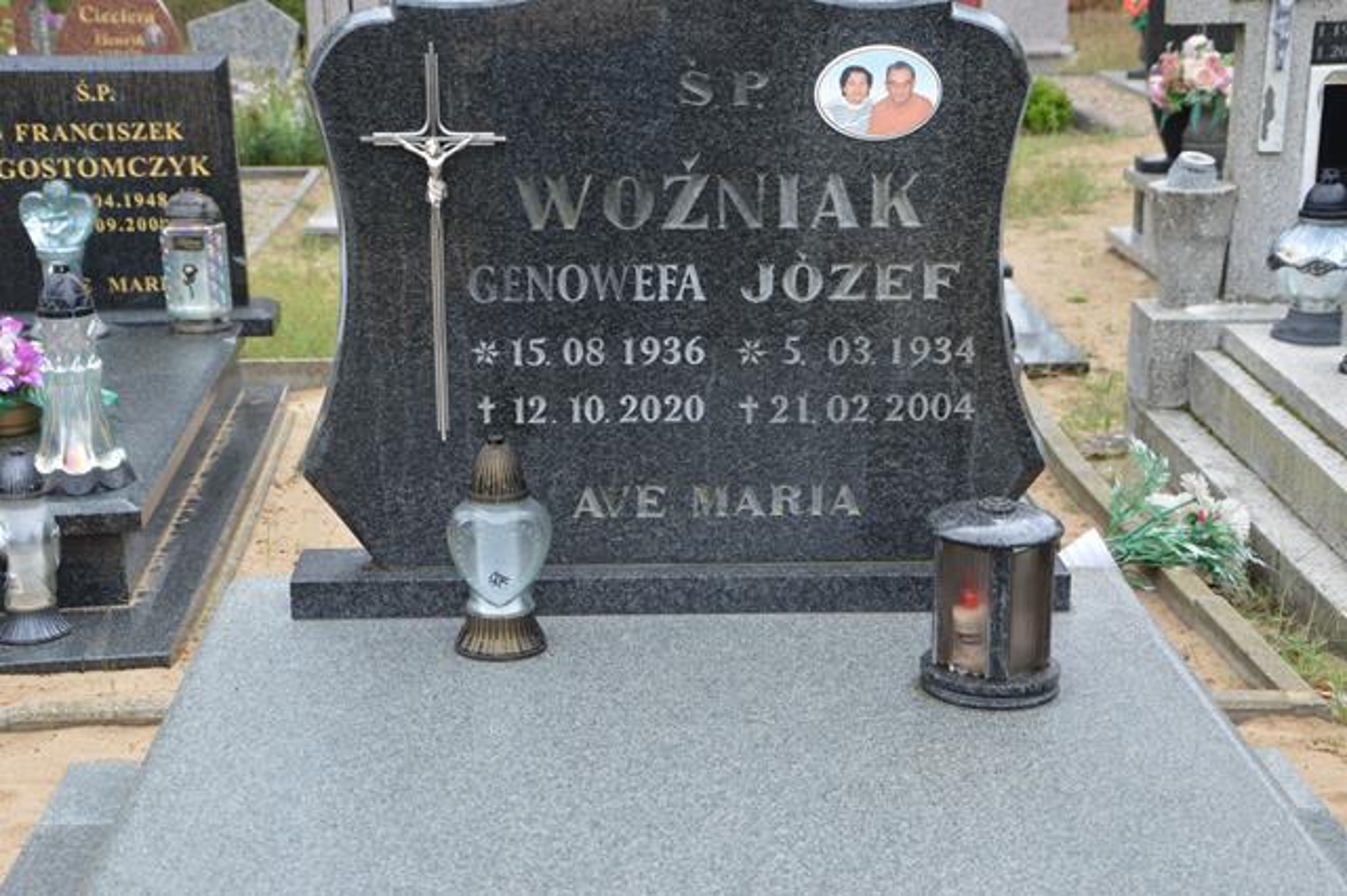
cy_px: 448
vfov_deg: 21.5
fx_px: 2356
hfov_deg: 31.9
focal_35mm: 63
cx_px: 674
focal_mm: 42
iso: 400
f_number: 5.6
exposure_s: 1/125
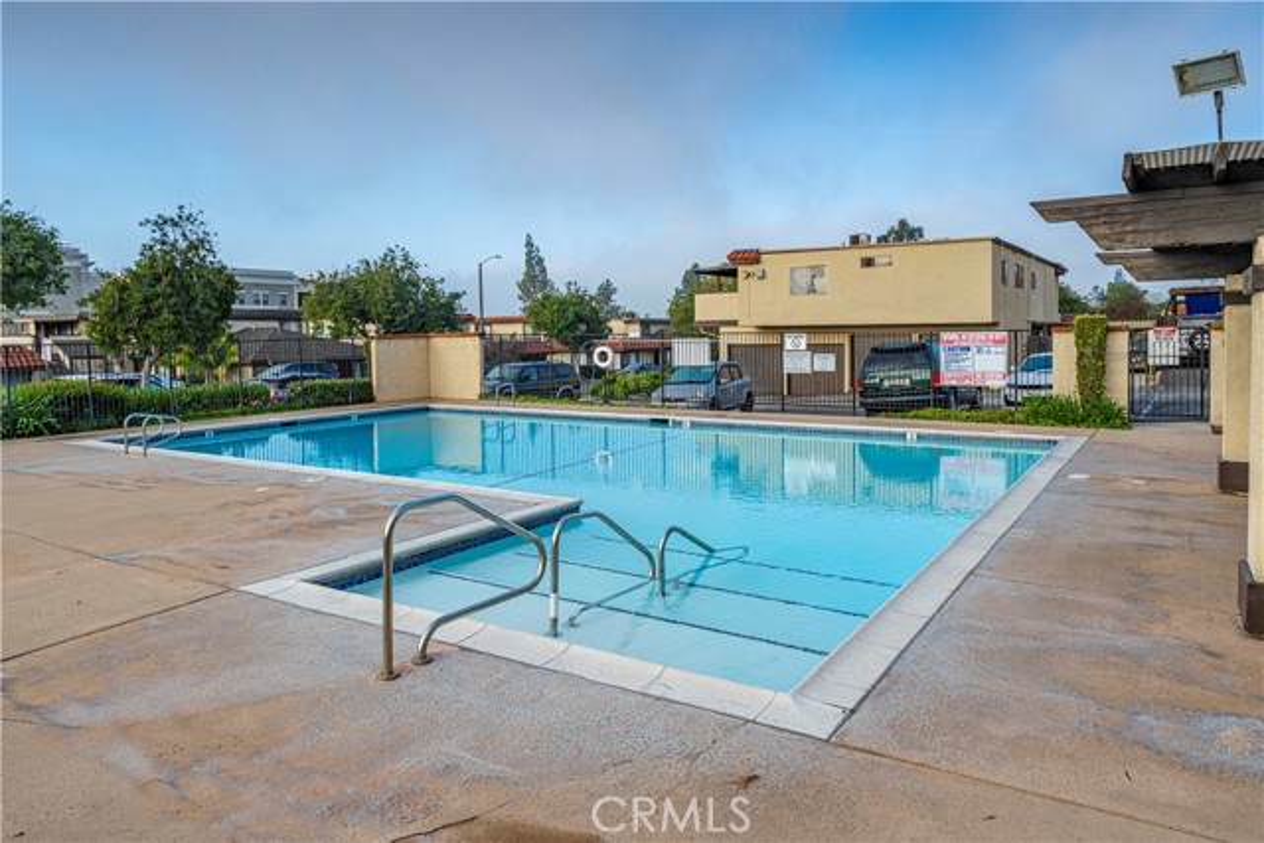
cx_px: 632
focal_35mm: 24
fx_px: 843
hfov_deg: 73.7
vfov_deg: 53.2
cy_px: 422
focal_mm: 24
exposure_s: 1/6400
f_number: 4
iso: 800
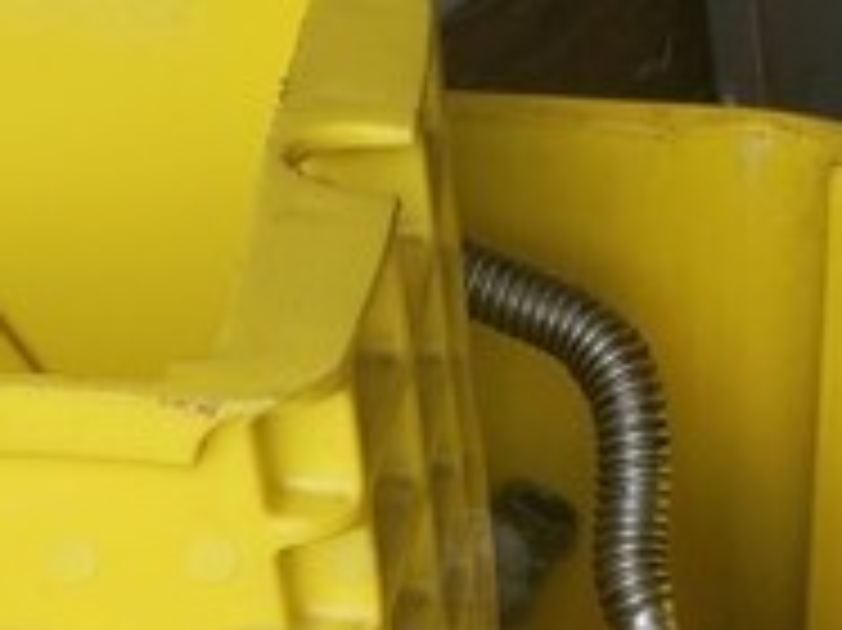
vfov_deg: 16.7
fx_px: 2066
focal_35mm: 85
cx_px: 212
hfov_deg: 22.8
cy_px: 742
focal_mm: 4.3
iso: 50
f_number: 2.4
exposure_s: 1/165
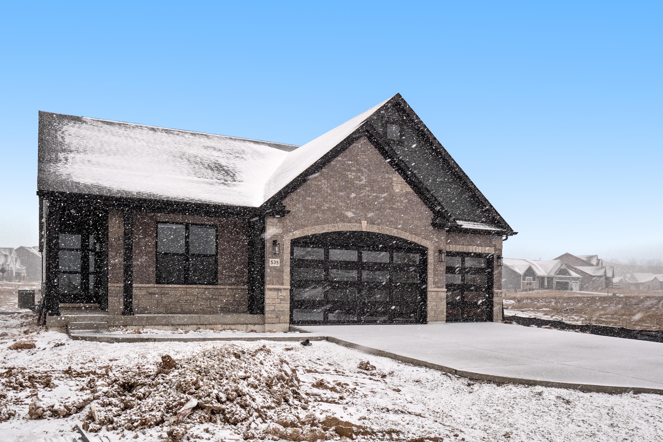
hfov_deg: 61.9
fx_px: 552
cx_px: 332
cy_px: 221
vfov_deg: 43.6
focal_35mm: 30
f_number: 8
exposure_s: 1/400
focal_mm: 15
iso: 400
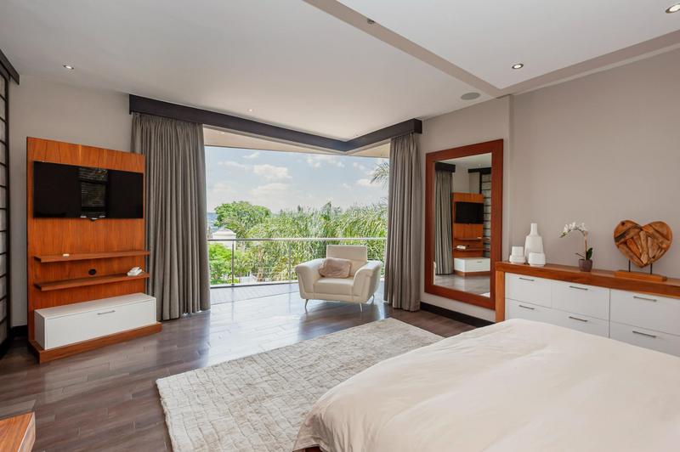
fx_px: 302
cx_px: 340
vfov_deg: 73.6
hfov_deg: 96.8
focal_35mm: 16
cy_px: 226
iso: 400
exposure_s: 1/200
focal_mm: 16
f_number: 7.1
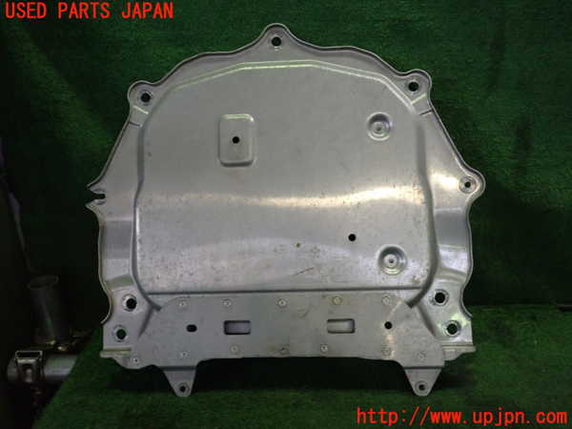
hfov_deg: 60.0
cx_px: 286
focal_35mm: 30
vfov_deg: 46.8
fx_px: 496
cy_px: 214
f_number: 2.3
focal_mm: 5.4
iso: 1000
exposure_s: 1/160
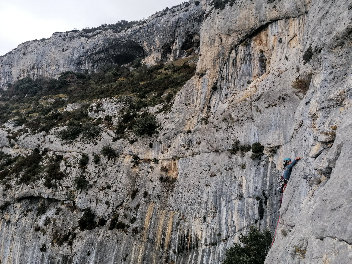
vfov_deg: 51.4
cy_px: 132
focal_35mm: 27
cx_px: 176
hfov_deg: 65.3
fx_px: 275
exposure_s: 1/286
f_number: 1.8
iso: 50
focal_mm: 4.75
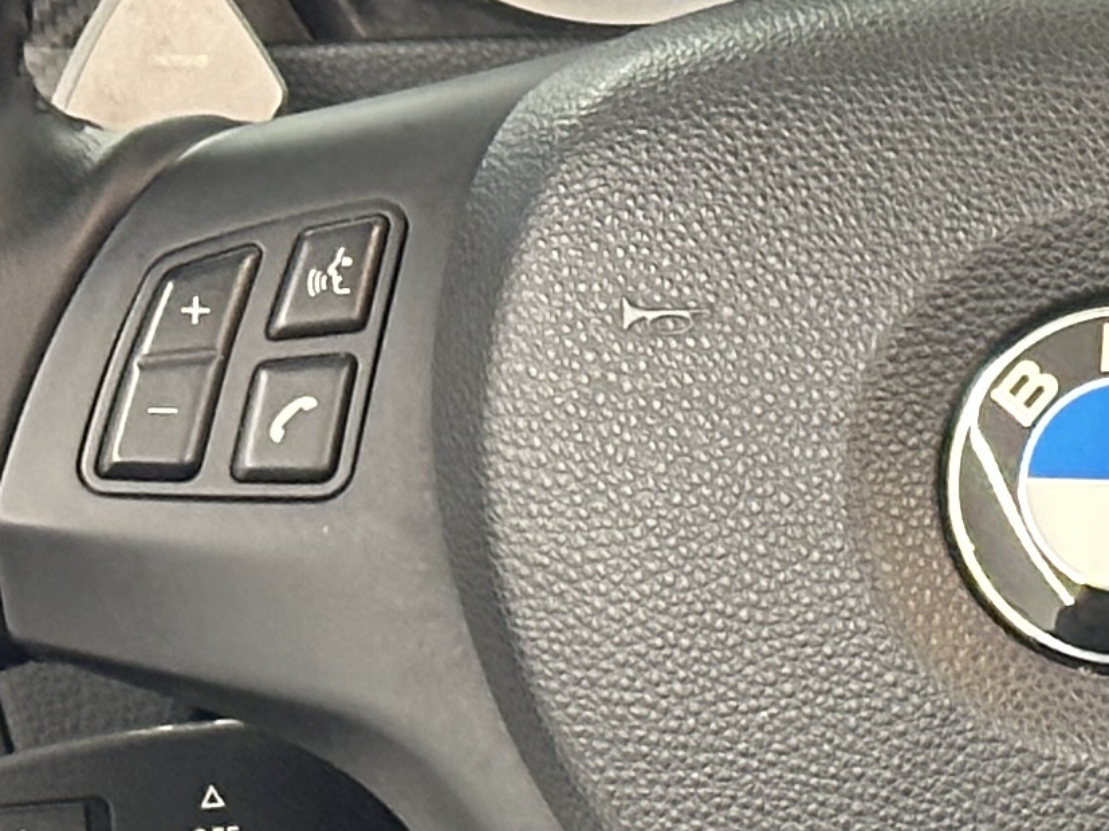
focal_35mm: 234
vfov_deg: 6.3
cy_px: 194
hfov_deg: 8.4
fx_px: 7496
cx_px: 1122
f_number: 1.78
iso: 500
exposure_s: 1/33
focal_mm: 6.86
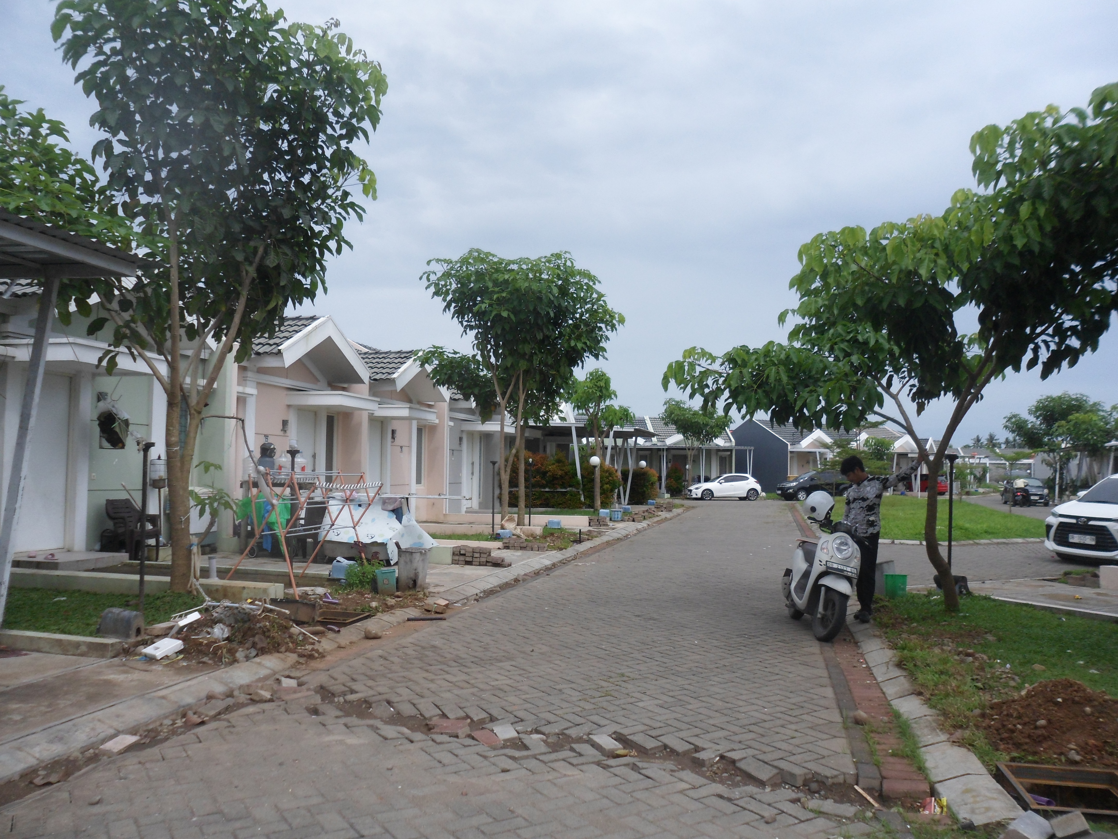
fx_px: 840
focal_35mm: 26
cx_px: 559
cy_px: 420
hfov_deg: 67.3
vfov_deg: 53.1
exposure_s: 1/1000
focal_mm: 4.9
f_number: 3.3
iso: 80
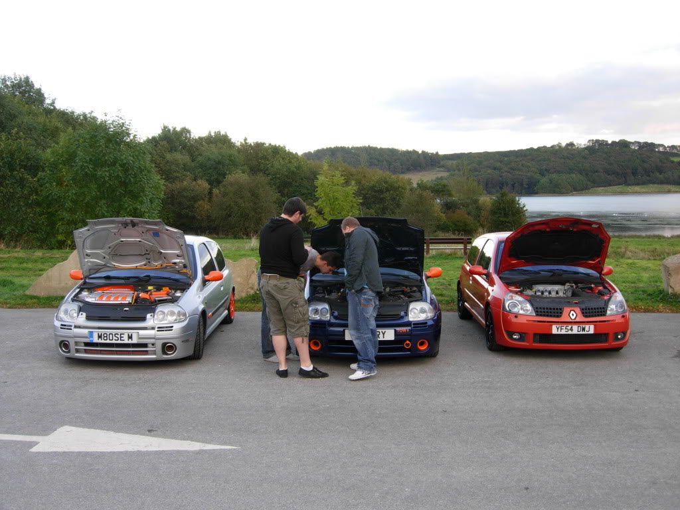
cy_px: 255
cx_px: 340
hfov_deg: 51.4
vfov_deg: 39.7
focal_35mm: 36
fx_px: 707
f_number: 4.3
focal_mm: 7.5
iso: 50
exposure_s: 1/30.2
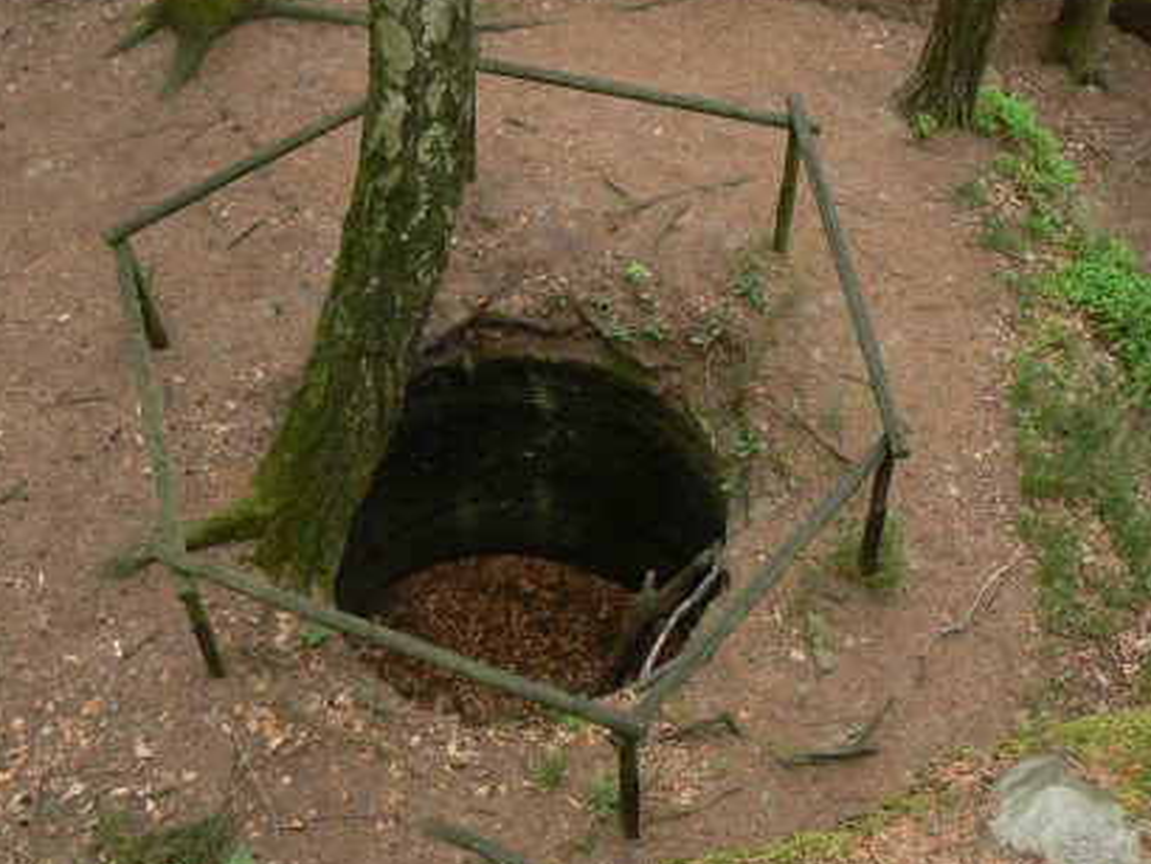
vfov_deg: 32.9
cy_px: 463
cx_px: 642
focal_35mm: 44
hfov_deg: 42.9
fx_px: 1463
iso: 100
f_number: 2.8
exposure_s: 1/30
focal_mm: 6
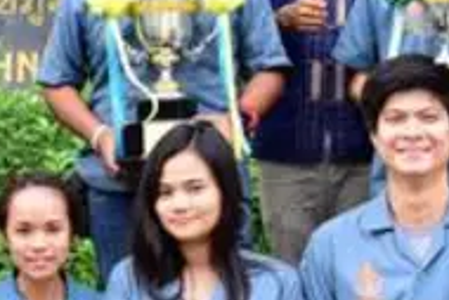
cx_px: -45
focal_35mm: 156
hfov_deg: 12.9
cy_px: 149
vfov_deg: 8.8
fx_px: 1947
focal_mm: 38
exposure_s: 1/250
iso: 400
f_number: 5
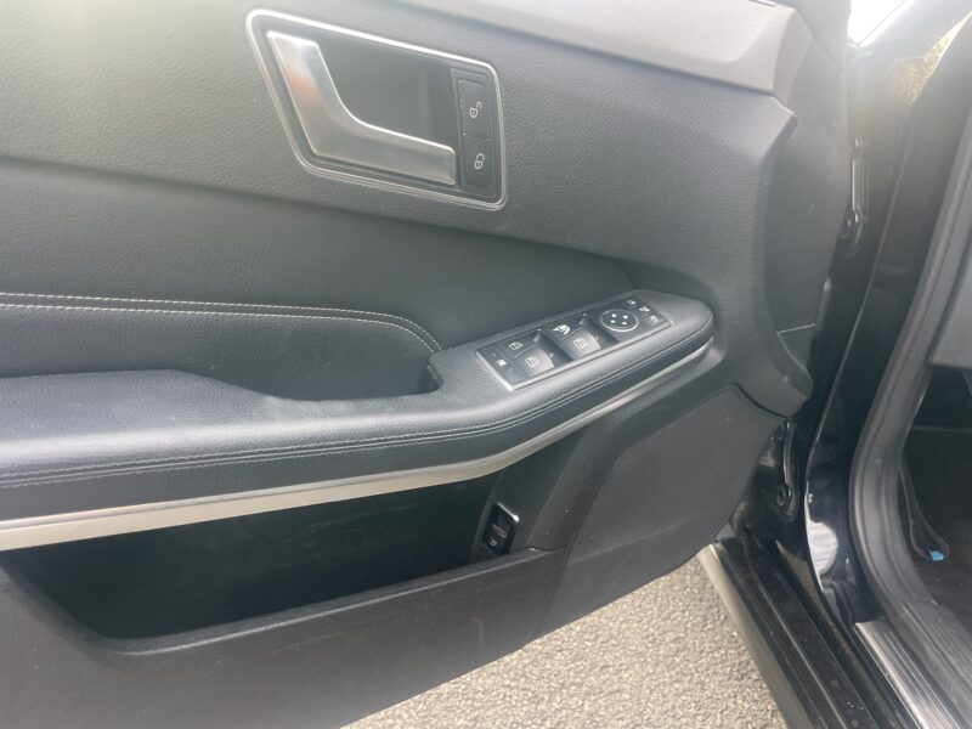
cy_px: 364
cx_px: 486
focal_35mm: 26
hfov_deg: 67.3
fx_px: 730
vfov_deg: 53.1
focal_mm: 4.2
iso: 100
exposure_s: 1/121
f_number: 1.6
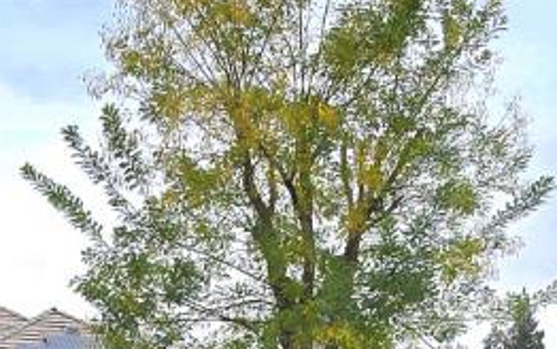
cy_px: 612
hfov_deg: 26.1
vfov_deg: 14.7
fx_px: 1200
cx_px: 230
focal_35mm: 79
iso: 50
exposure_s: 1/714
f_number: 2.2
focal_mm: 2.2
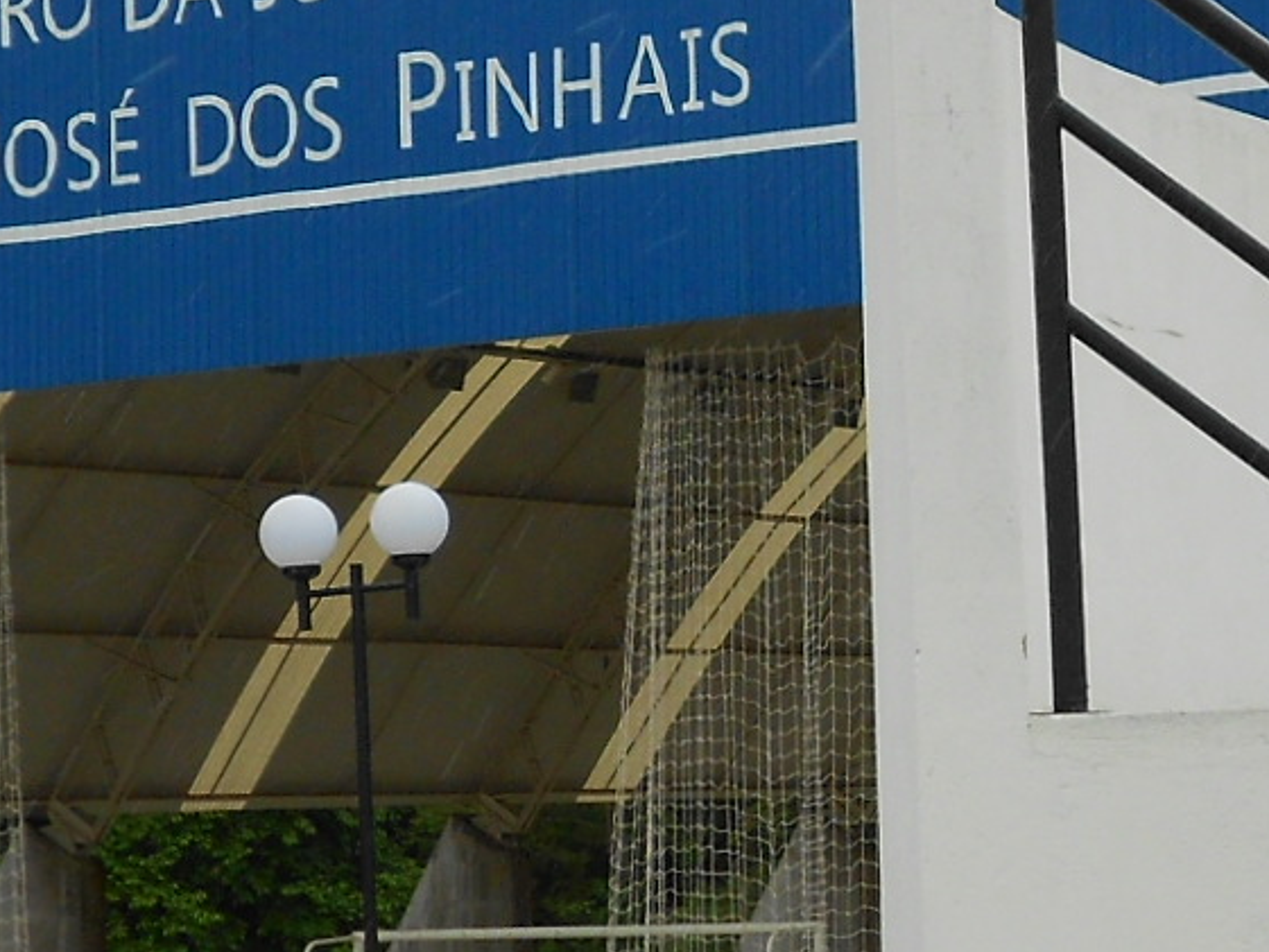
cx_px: 681
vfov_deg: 11.0
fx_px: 4950
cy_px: 502
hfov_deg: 14.6
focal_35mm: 135
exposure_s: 1/320
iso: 80
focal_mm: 6.7
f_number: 3.9
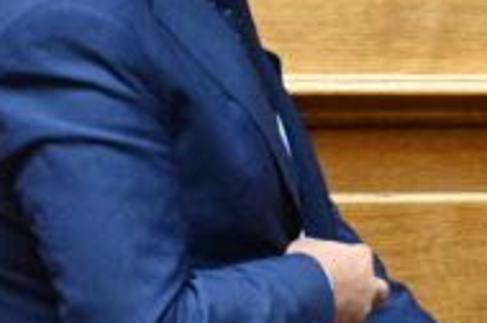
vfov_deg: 1.2
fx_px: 15490
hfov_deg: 1.8
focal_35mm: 1147
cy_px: 222
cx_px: 377
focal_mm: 290
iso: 9000
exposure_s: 1/250
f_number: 9
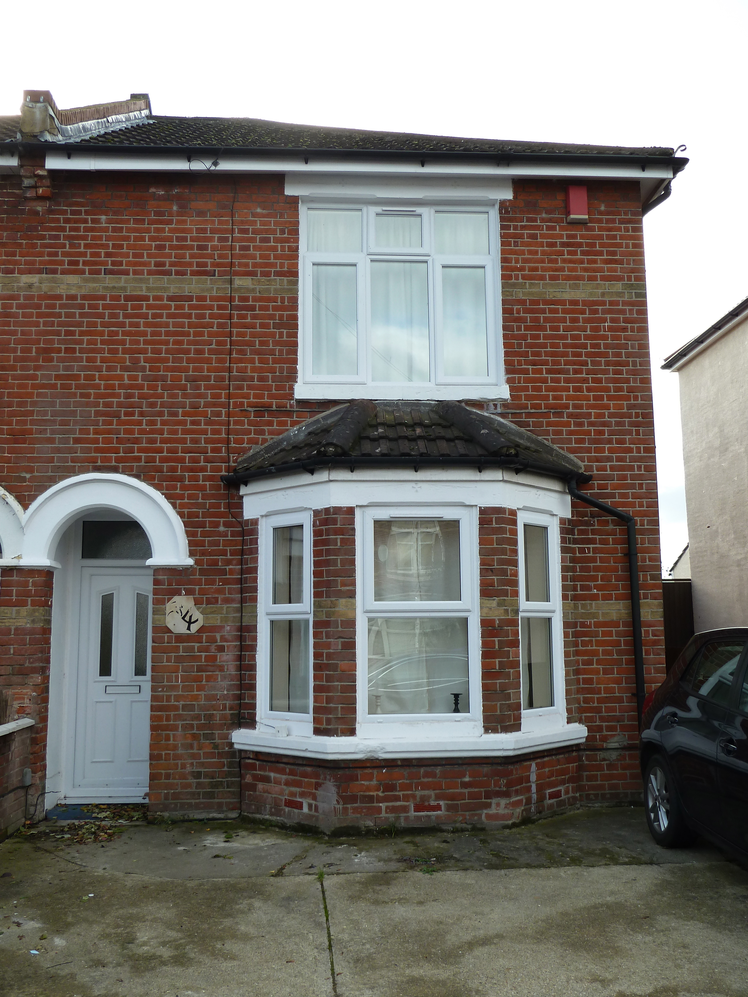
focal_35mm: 32
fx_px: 922
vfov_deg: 56.8
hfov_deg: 44.2
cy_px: 498
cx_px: 374
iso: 80
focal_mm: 5.3
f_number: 4
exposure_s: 1/200
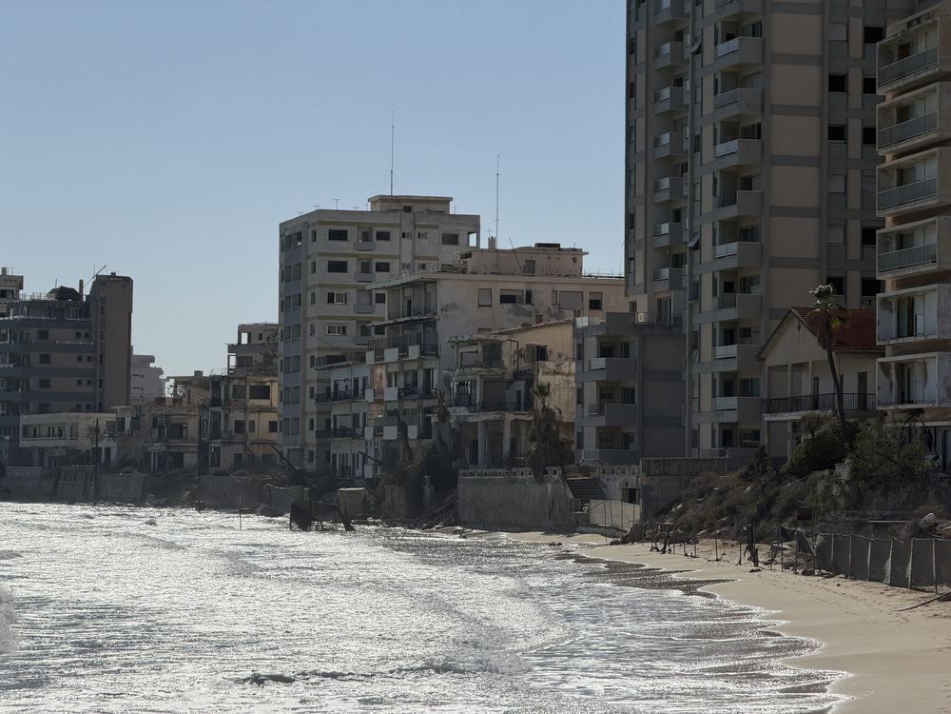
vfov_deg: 14.8
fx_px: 2747
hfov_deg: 19.6
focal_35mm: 100
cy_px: 357
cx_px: 476
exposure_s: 1/2506
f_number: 2.8
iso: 25
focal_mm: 16.89
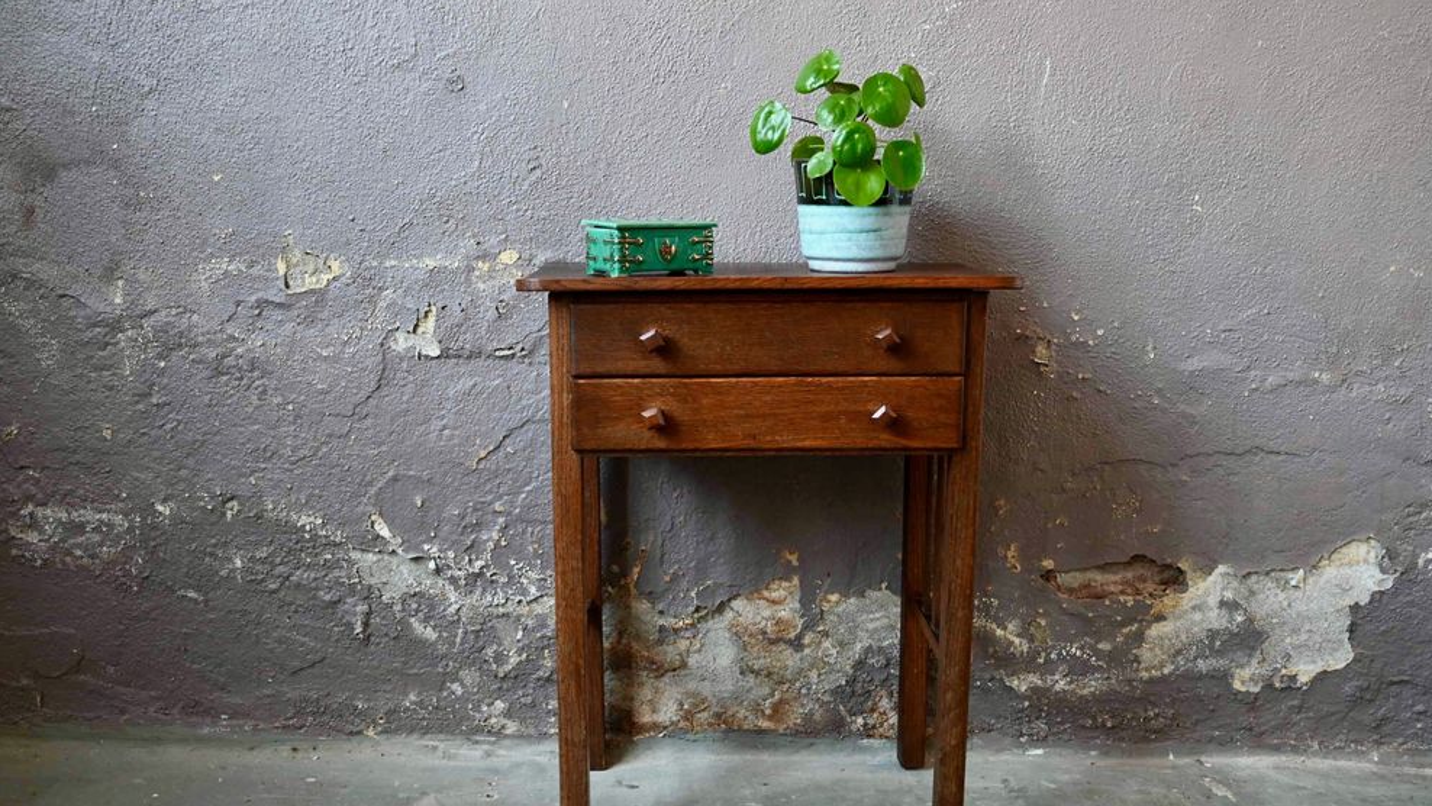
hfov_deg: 56.6
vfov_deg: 33.7
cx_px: 723
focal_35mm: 35
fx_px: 1329
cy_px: 457
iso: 900
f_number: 4
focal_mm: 33
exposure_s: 1/40
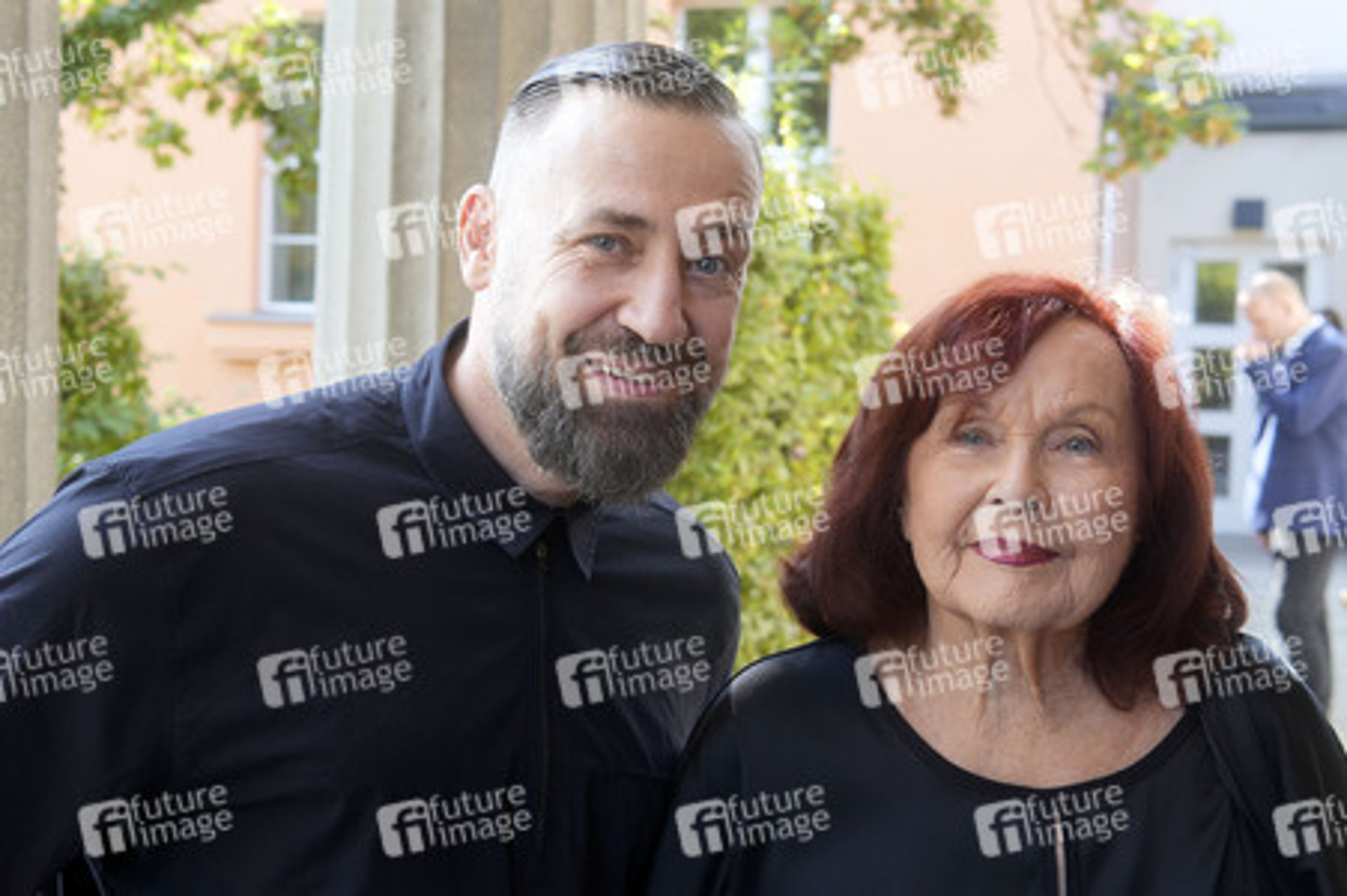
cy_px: 448
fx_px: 1682
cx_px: 674
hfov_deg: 43.6
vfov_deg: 29.8
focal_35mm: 45
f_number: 4.5
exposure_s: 1/30
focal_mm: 30
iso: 100
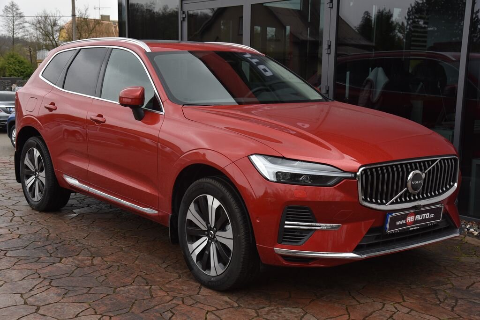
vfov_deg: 28.1
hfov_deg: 41.1
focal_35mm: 48
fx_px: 640
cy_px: 160
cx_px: 240
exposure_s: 1/200
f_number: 7.1
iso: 500
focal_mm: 48
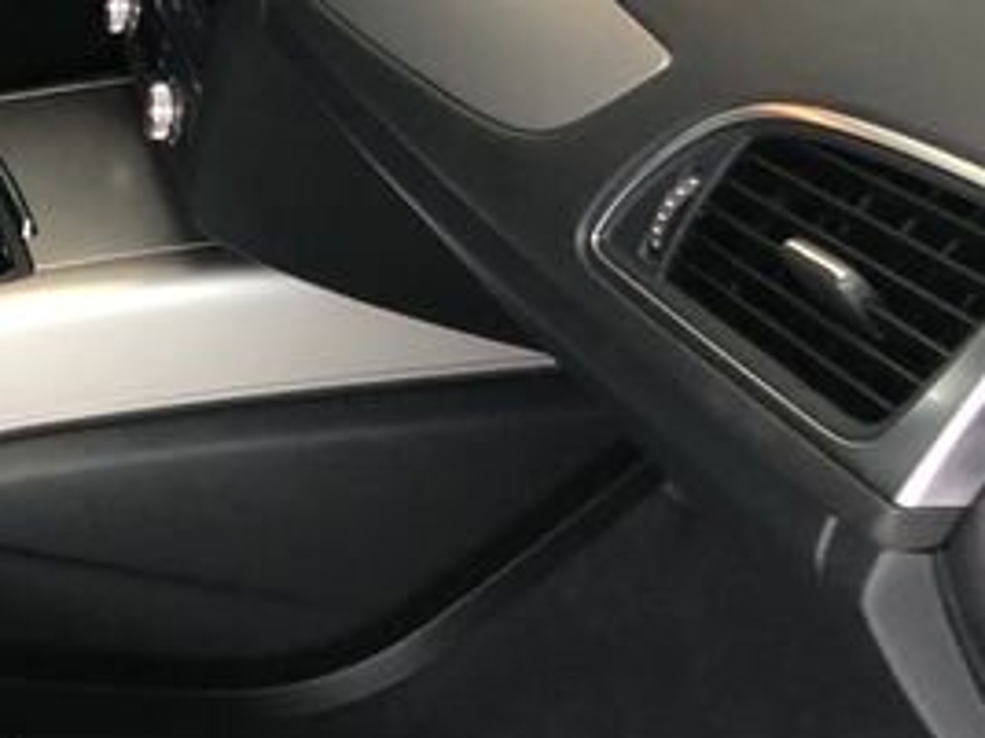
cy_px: 294
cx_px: -357
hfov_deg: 17.1
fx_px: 3045
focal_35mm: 107
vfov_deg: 13.8
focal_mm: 3.99
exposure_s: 1/17
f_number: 1.8
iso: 50
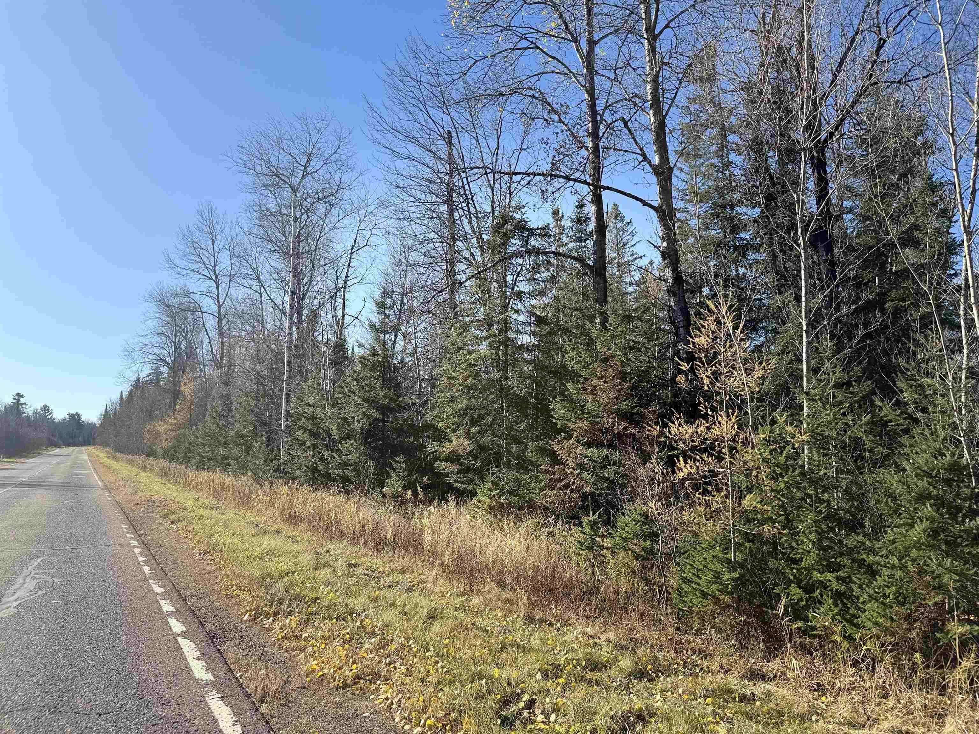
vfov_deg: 56.8
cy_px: 367
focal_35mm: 24
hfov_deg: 71.6
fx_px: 679
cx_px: 490
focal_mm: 6.76
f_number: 1.78
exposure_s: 1/2801
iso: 80
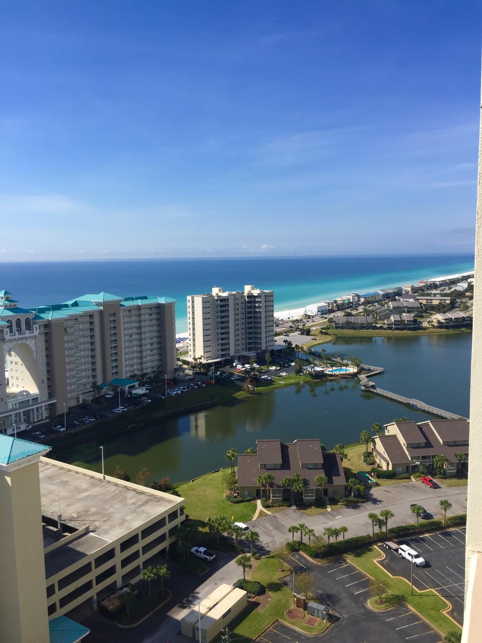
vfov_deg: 61.7
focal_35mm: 29
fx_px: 538
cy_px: 322
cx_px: 241
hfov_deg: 48.2
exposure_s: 1/2198
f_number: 2.2
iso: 32
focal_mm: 4.15
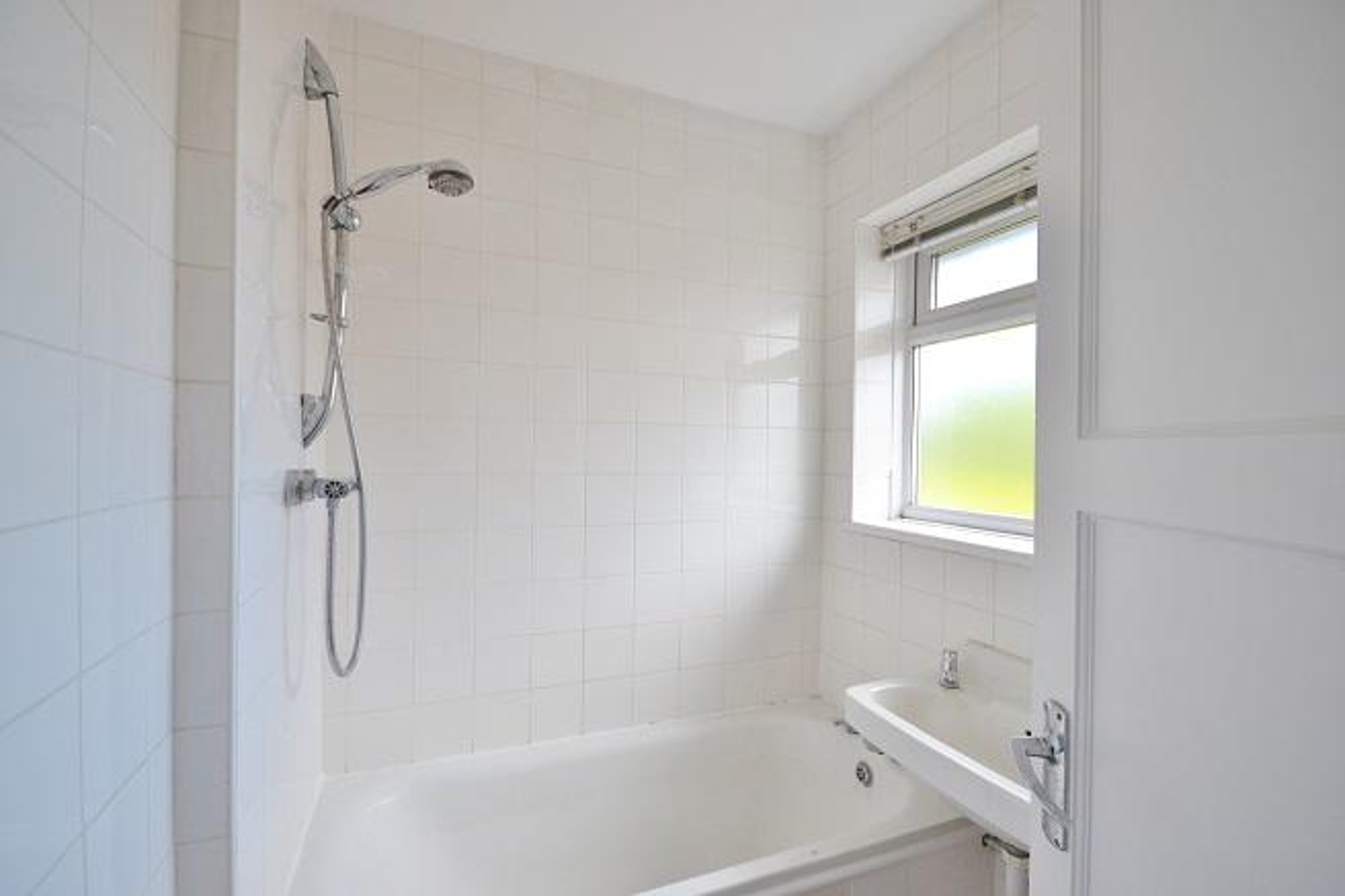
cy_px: 448
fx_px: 560
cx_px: 672
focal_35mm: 15
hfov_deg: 100.4
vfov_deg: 77.3
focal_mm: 10
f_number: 5.6
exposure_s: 1/125
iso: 400
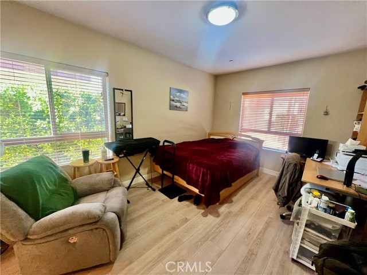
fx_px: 138
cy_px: 138
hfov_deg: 106.2
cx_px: 184
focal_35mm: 13
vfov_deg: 89.9
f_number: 1.8
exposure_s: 1/60
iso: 500
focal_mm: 1.57
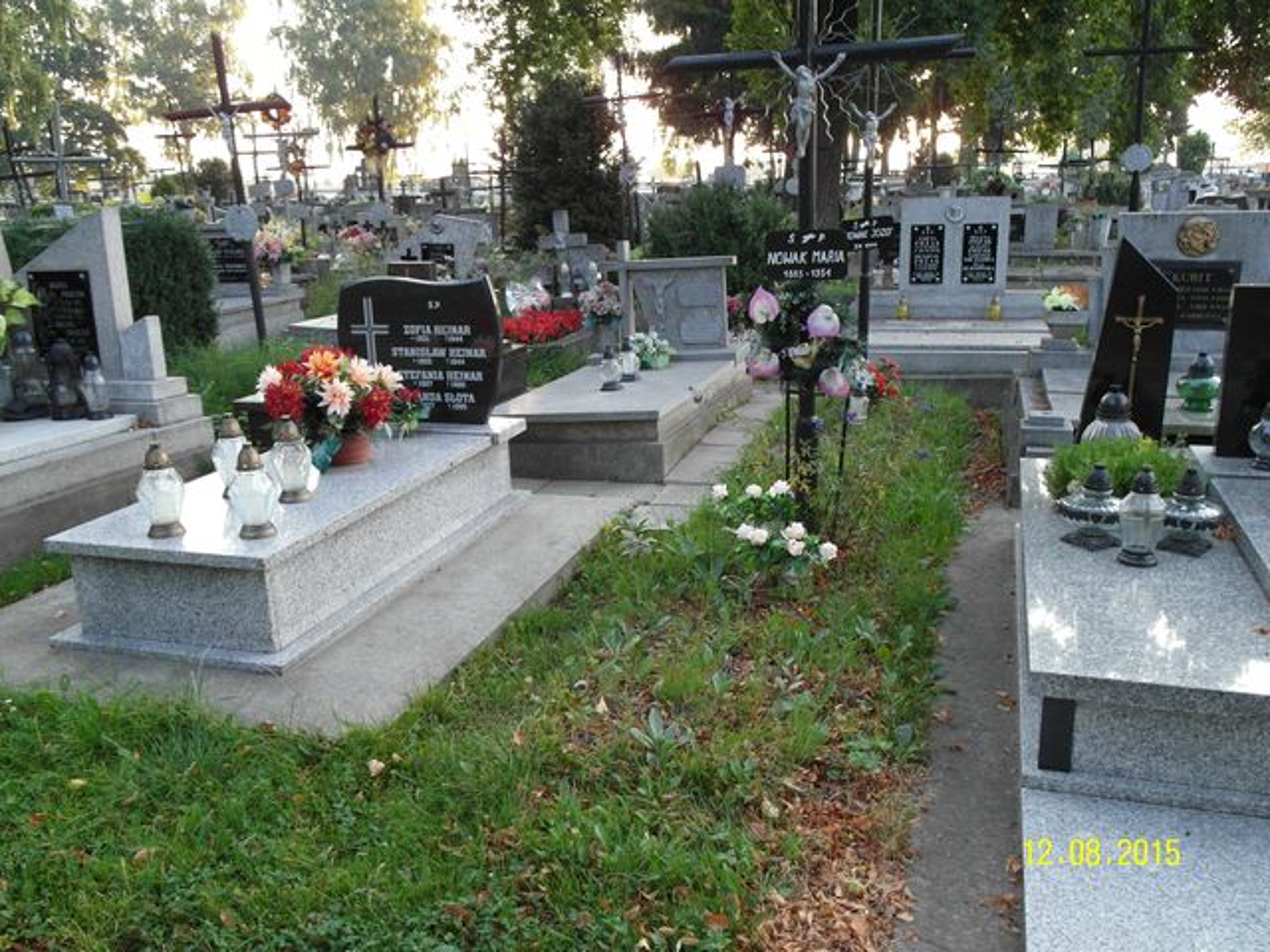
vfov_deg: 46.8
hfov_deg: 60.0
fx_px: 1101
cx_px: 635
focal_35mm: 30
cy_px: 476
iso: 100
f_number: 3.2
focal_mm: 6.5
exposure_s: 1/60
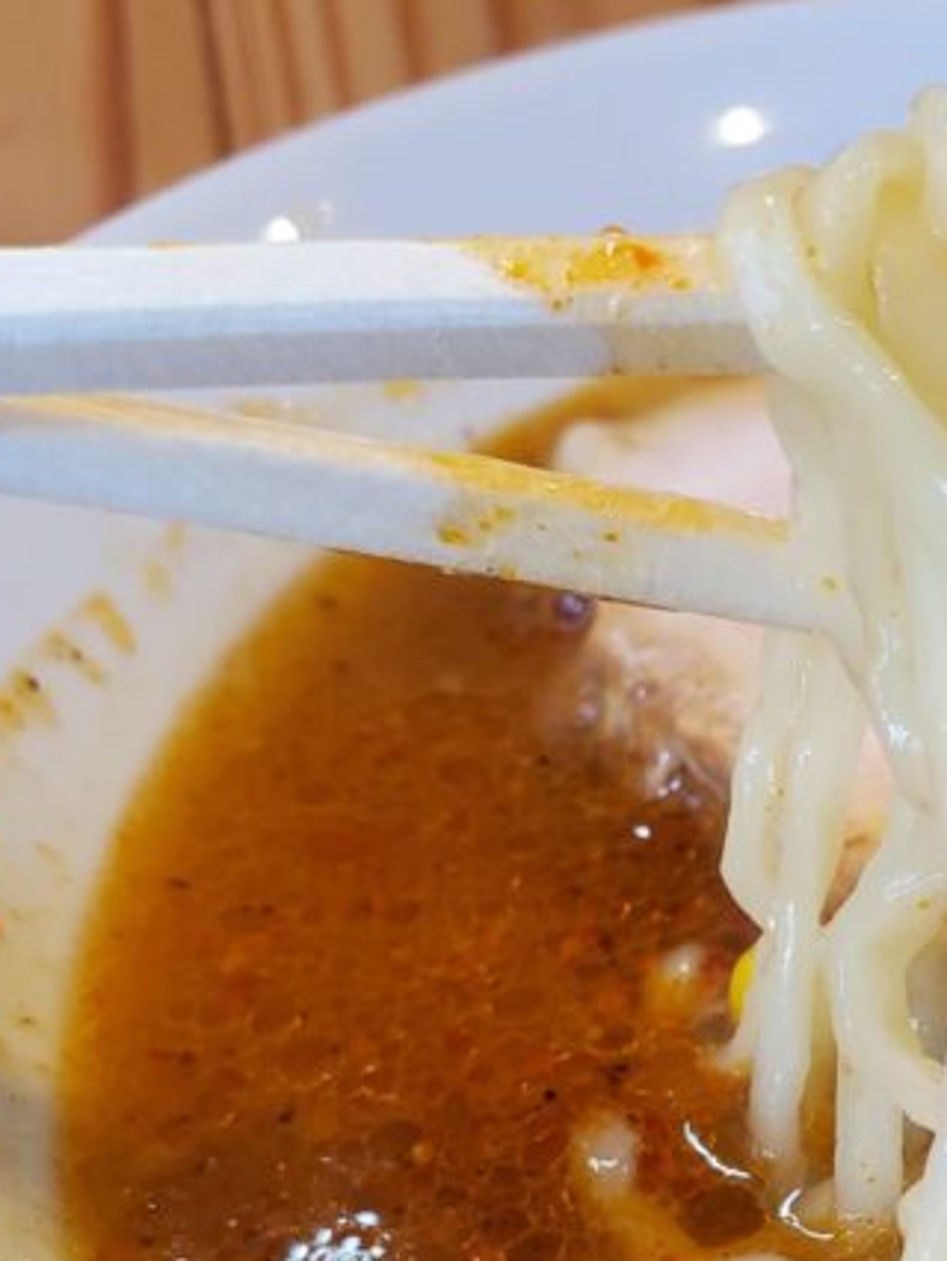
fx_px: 2223
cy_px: 1012
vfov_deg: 30.9
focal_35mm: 61
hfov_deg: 22.8
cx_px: 1012
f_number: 2.4
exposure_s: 1/100
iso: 200
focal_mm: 4.3
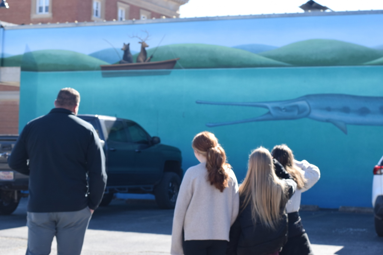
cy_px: 128
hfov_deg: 27.0
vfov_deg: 18.2
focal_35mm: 75
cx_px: 192
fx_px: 798
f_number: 8
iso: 360
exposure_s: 1/250
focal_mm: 50
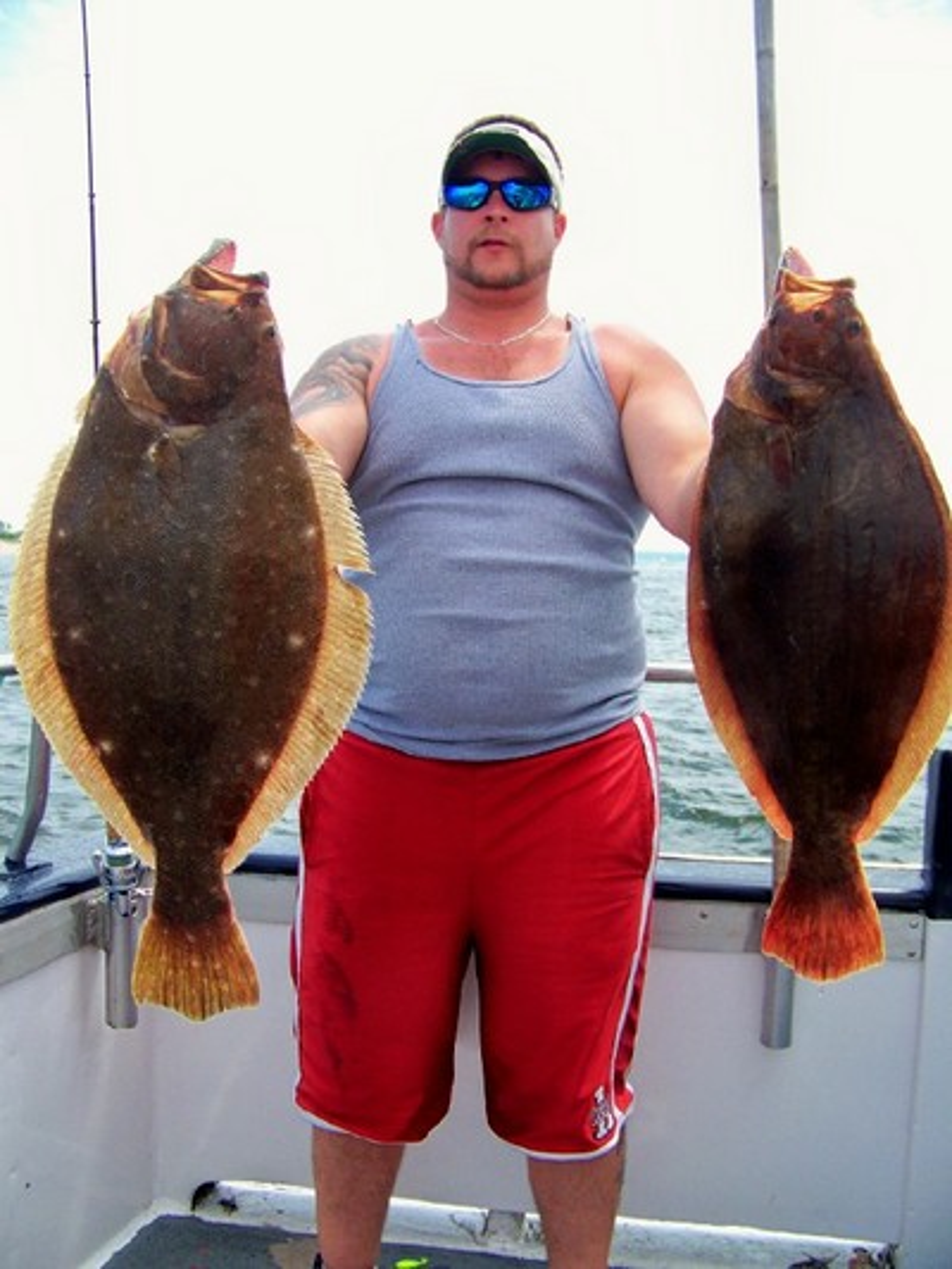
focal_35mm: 36
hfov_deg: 39.7
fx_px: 1320
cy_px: 634
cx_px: 476
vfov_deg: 51.3
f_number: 2.8
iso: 64
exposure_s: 1/400
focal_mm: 5.85
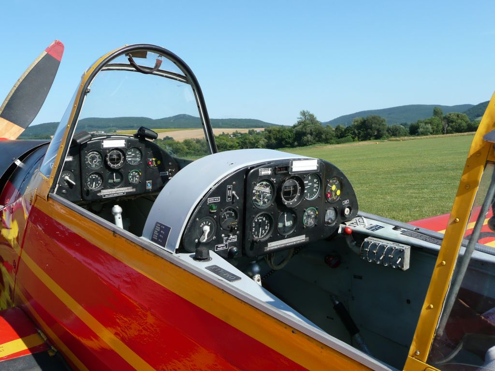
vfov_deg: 36.0
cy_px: 186
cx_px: 248
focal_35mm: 40
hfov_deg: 46.8
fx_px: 572
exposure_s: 1/640
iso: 100
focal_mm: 6.5
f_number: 3.9
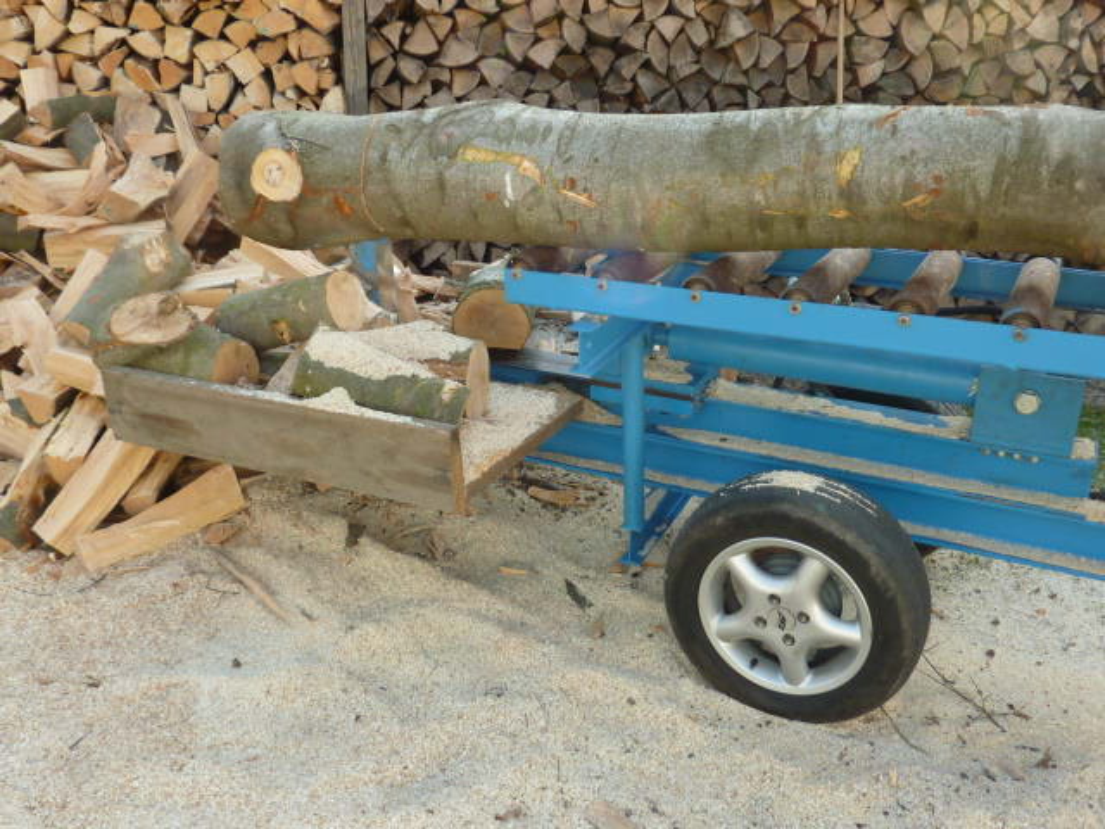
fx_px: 1053
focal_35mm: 33
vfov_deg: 42.9
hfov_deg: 55.4
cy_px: 414
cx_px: 552
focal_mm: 4.1
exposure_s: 1/100
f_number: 3.3
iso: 80
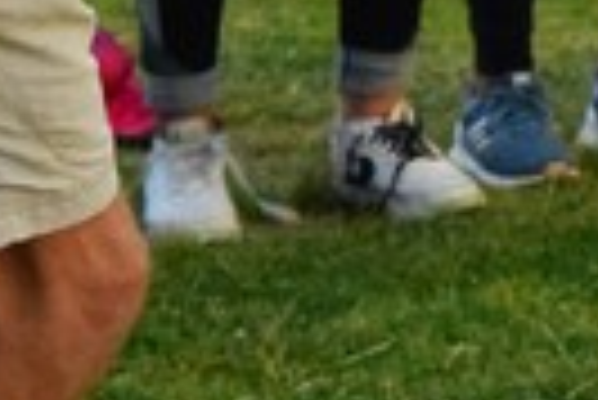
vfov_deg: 2.3
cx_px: 1520
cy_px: -879
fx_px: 9977
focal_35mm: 600
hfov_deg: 3.4
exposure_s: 1/800
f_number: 5.6
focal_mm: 52
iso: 3200
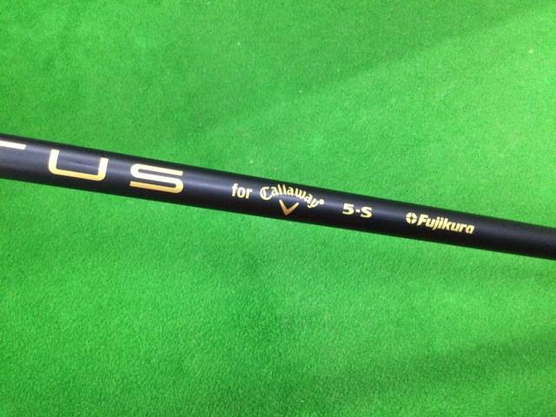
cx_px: 278
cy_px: 208
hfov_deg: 58.4
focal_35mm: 31
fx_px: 498
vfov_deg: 45.4
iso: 200
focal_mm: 3.3
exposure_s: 1/30
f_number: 2.4
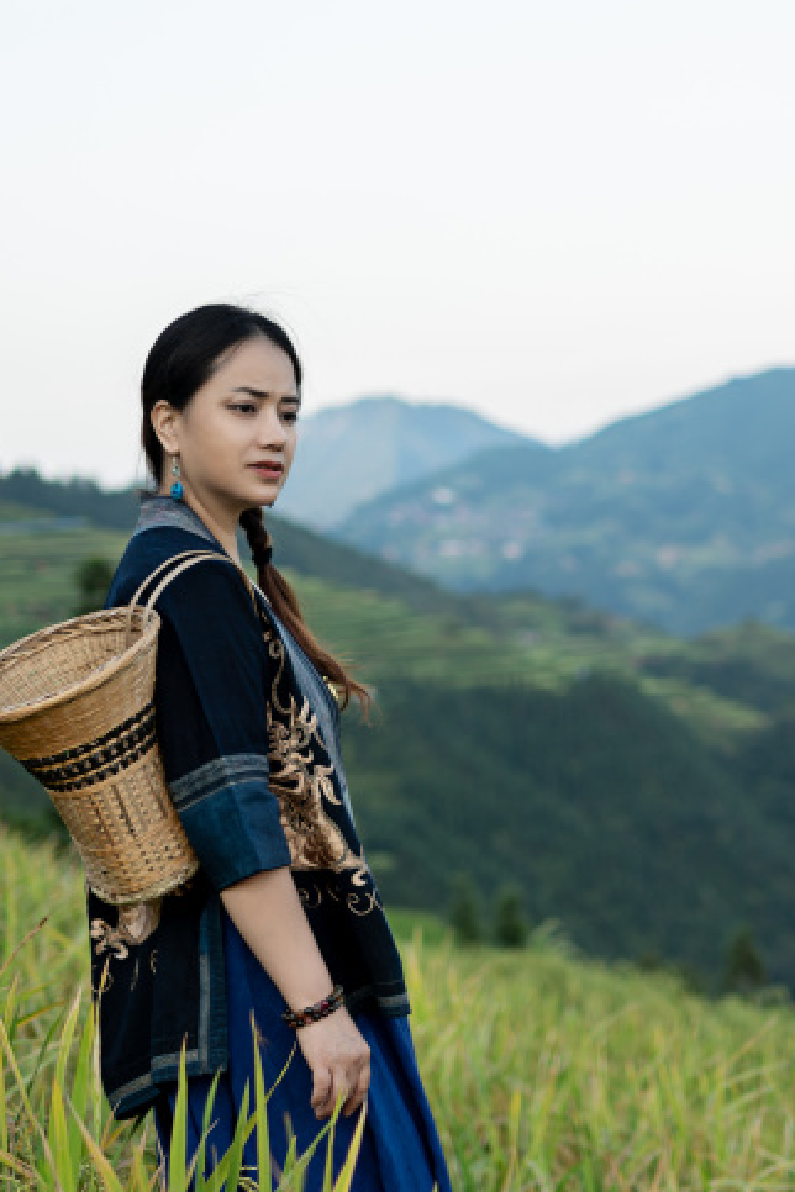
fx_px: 2882
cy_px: 656
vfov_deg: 23.4
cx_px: 602
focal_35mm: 87
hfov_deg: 15.6
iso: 100
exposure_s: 1/320
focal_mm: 35
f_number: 1.8
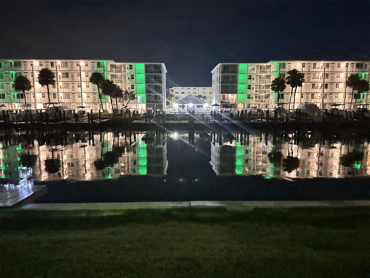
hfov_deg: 71.6
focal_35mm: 24
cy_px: 139
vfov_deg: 56.8
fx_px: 257
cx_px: 185
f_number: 1.78
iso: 10000
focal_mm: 6.86
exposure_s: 1/30
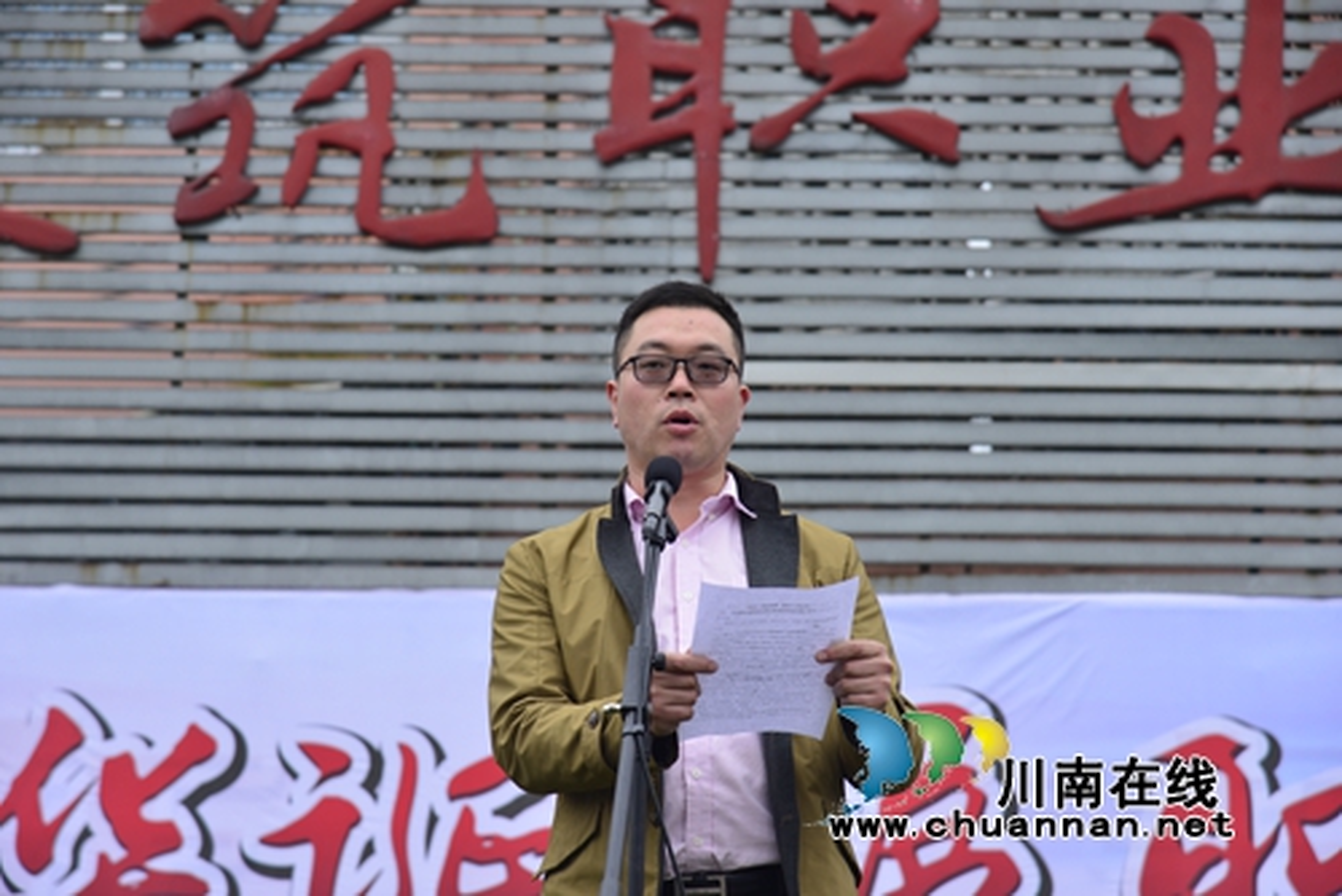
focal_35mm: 112
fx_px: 4177
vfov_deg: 12.2
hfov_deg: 18.3
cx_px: 671
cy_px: 448
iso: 500
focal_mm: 112
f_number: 7.1
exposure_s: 1/160
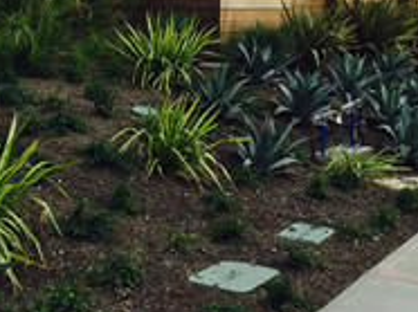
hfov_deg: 24.9
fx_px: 941
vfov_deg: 17.9
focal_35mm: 78
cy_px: -64
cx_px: 135
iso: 32
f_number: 2.2
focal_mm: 4.15
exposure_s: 1/1522
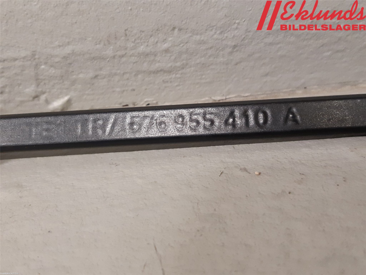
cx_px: 183
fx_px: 275
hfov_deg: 67.3
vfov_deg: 53.1
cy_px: 138
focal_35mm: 26
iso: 250
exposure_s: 1/33
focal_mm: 3.93
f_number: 1.7
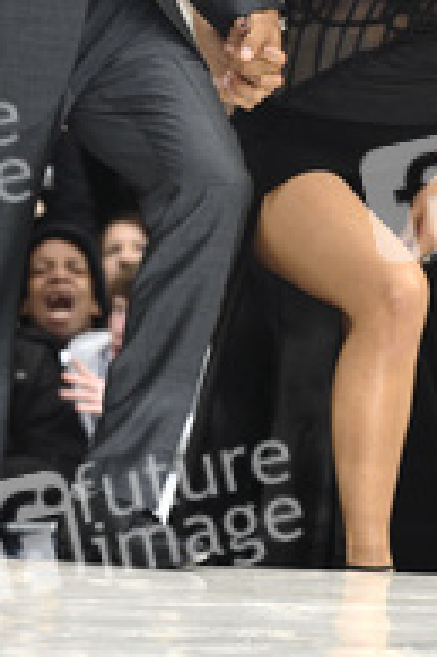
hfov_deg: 3.1
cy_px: 14
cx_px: 229
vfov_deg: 4.6
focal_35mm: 449
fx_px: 8190
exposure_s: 1/250
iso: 320
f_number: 5
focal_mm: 145
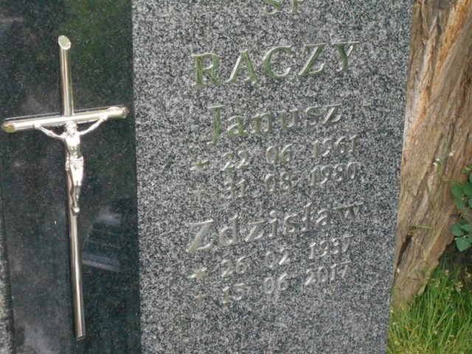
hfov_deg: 29.4
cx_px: 236
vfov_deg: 22.3
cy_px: 177
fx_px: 900
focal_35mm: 66
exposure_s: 1/60
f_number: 5.3
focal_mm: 11.6
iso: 500
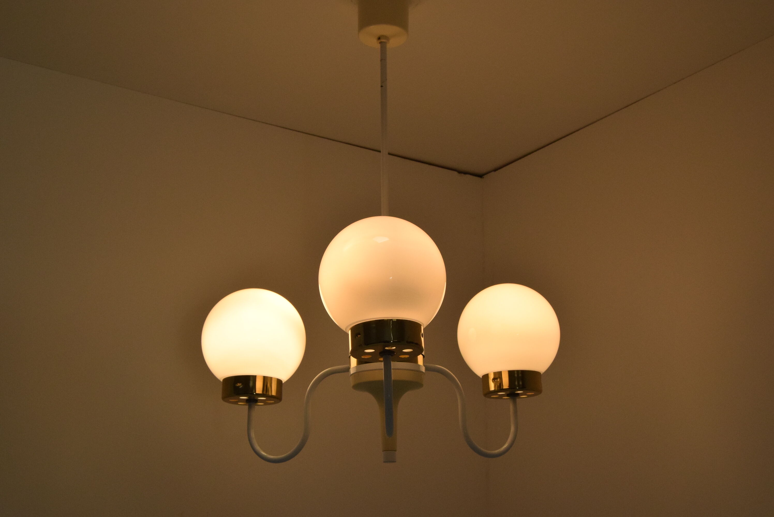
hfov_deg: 38.9
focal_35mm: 51
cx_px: 387
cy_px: 258
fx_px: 1097
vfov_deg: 26.5
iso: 1600
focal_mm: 34
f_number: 11
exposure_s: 1/500
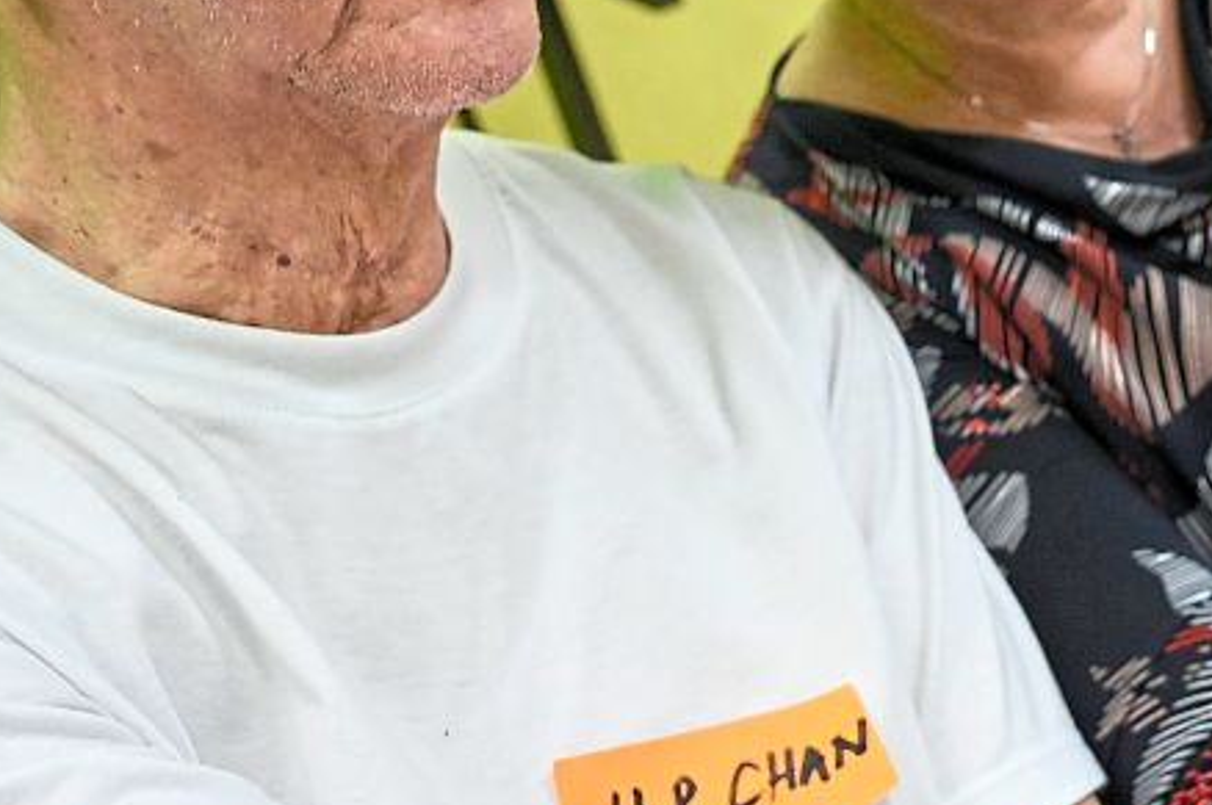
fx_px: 2287
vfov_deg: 19.8
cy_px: 217
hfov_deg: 28.5
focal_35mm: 68
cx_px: 1096
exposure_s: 1/200
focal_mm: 24
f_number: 4
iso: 2000
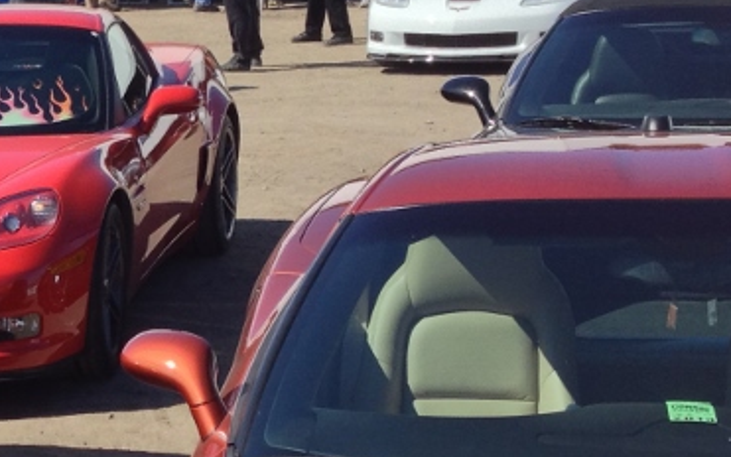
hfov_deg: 15.8
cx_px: -85
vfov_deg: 10.2
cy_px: 400
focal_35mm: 128
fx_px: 2550
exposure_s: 1/1082
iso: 50
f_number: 2.4
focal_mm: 4.28
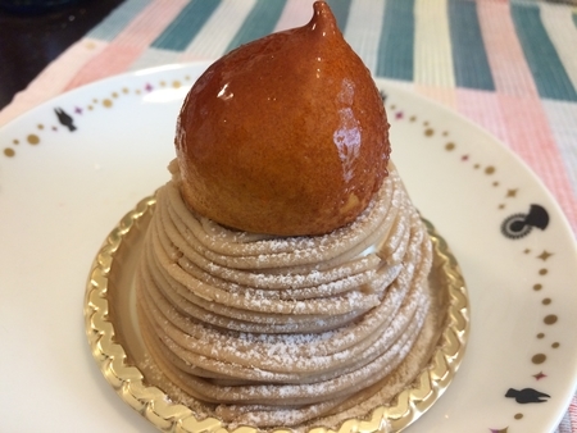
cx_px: 288
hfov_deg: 61.6
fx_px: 484
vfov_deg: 48.3
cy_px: 216
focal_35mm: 29
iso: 160
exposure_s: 1/33
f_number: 2.2
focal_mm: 4.15
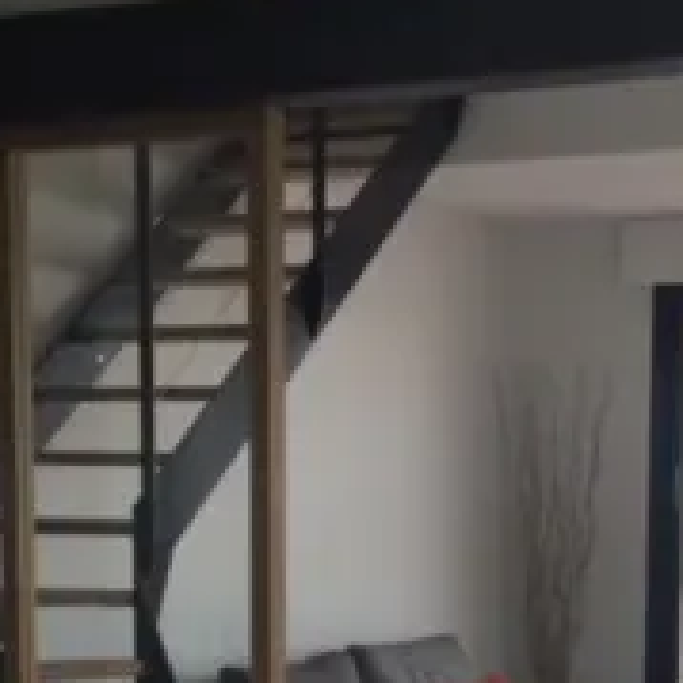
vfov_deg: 17.1
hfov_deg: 17.7
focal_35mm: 98
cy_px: 763
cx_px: 336
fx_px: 2188
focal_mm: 3.3
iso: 32
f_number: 2.4
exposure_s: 1/100
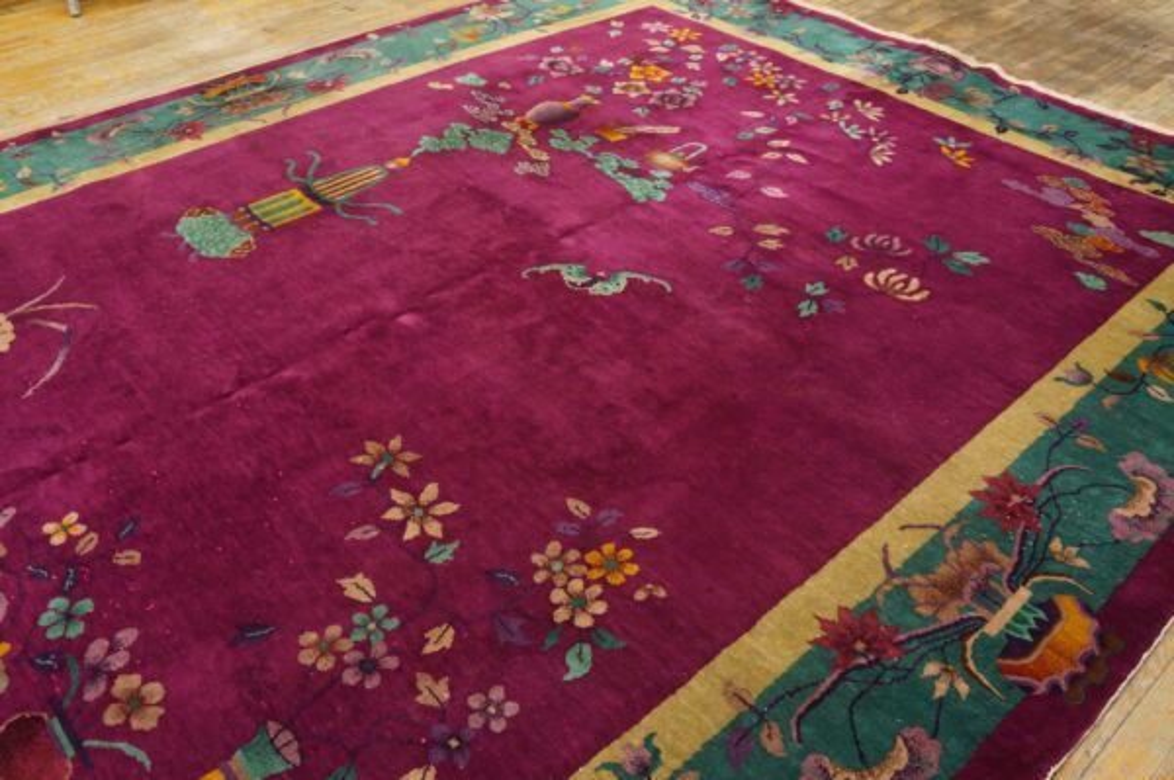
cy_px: 390
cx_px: 587
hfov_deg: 62.0
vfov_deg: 43.5
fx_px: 978
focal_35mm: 30
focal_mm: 20
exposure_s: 1/60
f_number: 4
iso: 1600
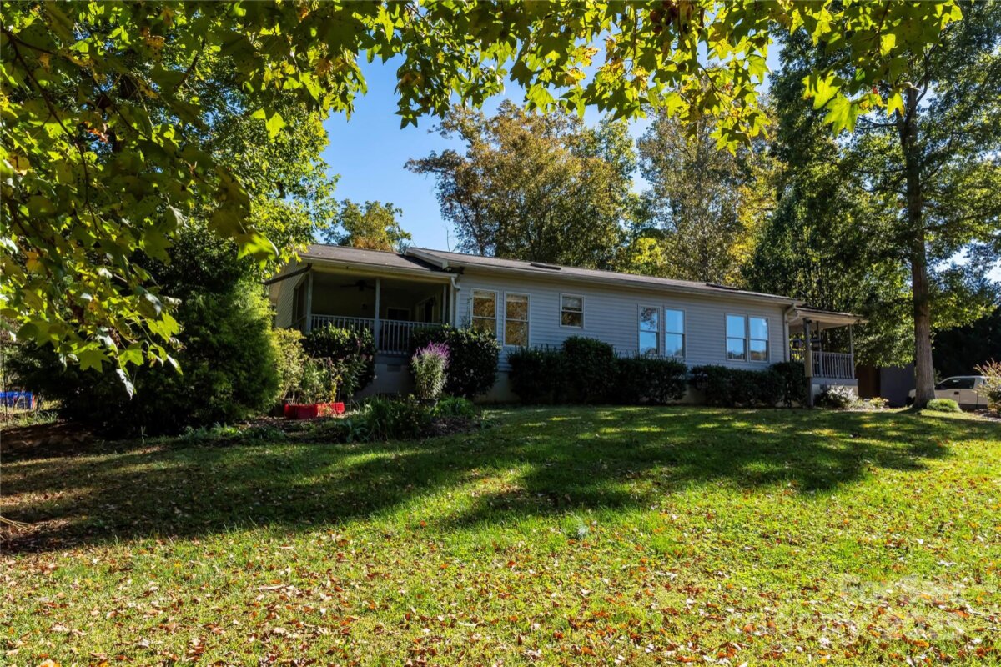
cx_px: 500
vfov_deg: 53.1
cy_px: 334
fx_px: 667
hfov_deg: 73.7
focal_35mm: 24
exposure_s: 1/320
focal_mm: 24
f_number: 11
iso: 640
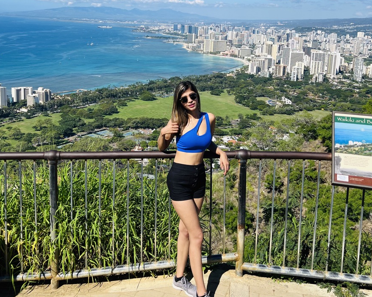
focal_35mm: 37
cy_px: 85
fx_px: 407
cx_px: 173
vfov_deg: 39.3
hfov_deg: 49.1
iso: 50
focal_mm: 5.7
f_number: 1.5
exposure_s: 1/4630
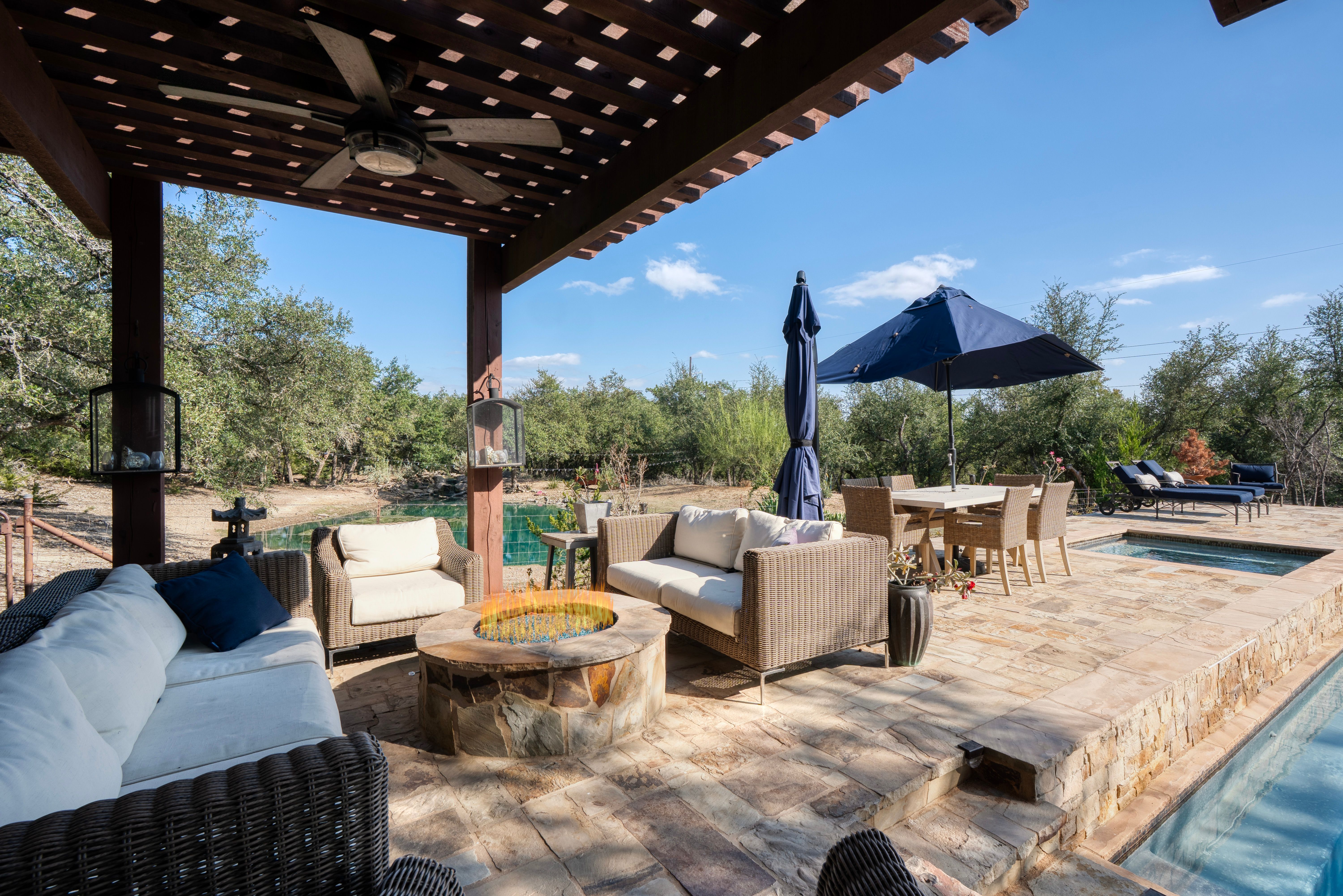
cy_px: 448
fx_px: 597
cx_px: 672
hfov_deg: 96.7
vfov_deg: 73.8
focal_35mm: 16
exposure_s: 1/400
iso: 100
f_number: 11
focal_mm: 16
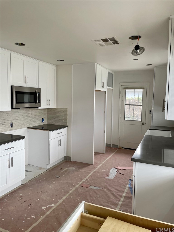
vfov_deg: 67.3
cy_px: 116
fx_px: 174
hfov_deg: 53.1
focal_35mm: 26
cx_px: 87
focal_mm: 4.2
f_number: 1.6
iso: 100
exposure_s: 1/121
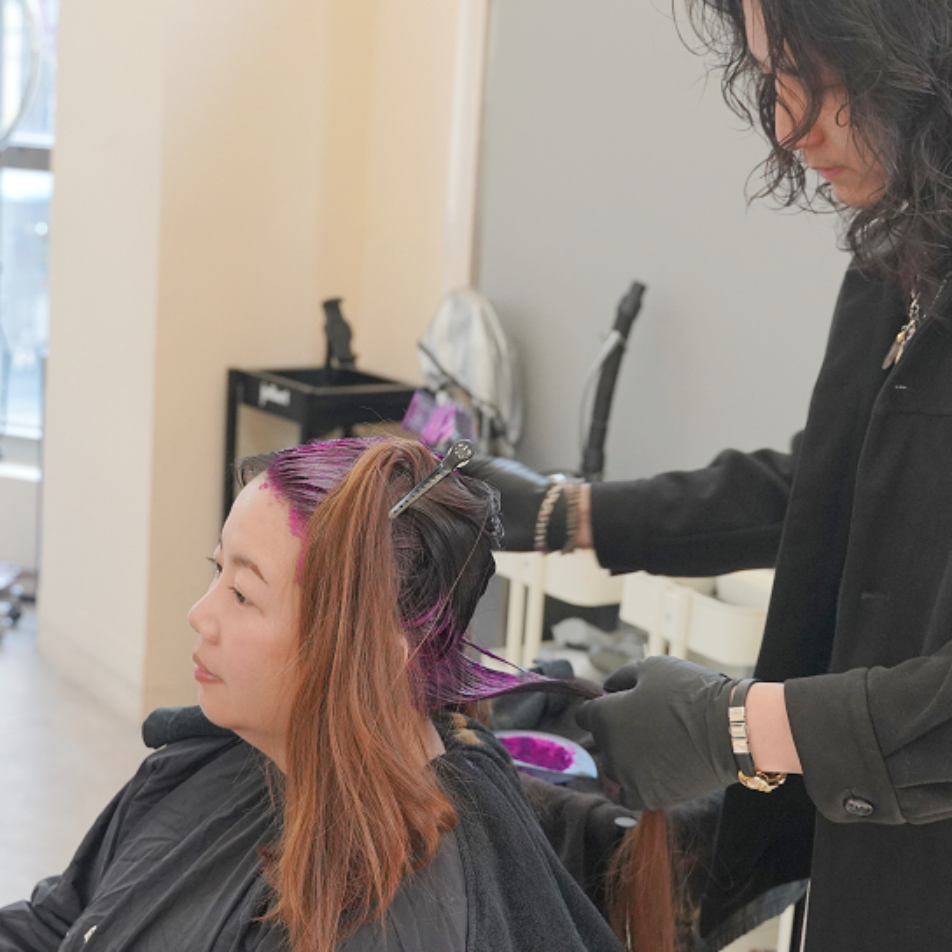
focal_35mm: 60
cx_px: 497
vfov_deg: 28.6
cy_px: 402
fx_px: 1867
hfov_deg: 28.6
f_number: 4
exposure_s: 1/160
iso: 1600
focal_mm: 32
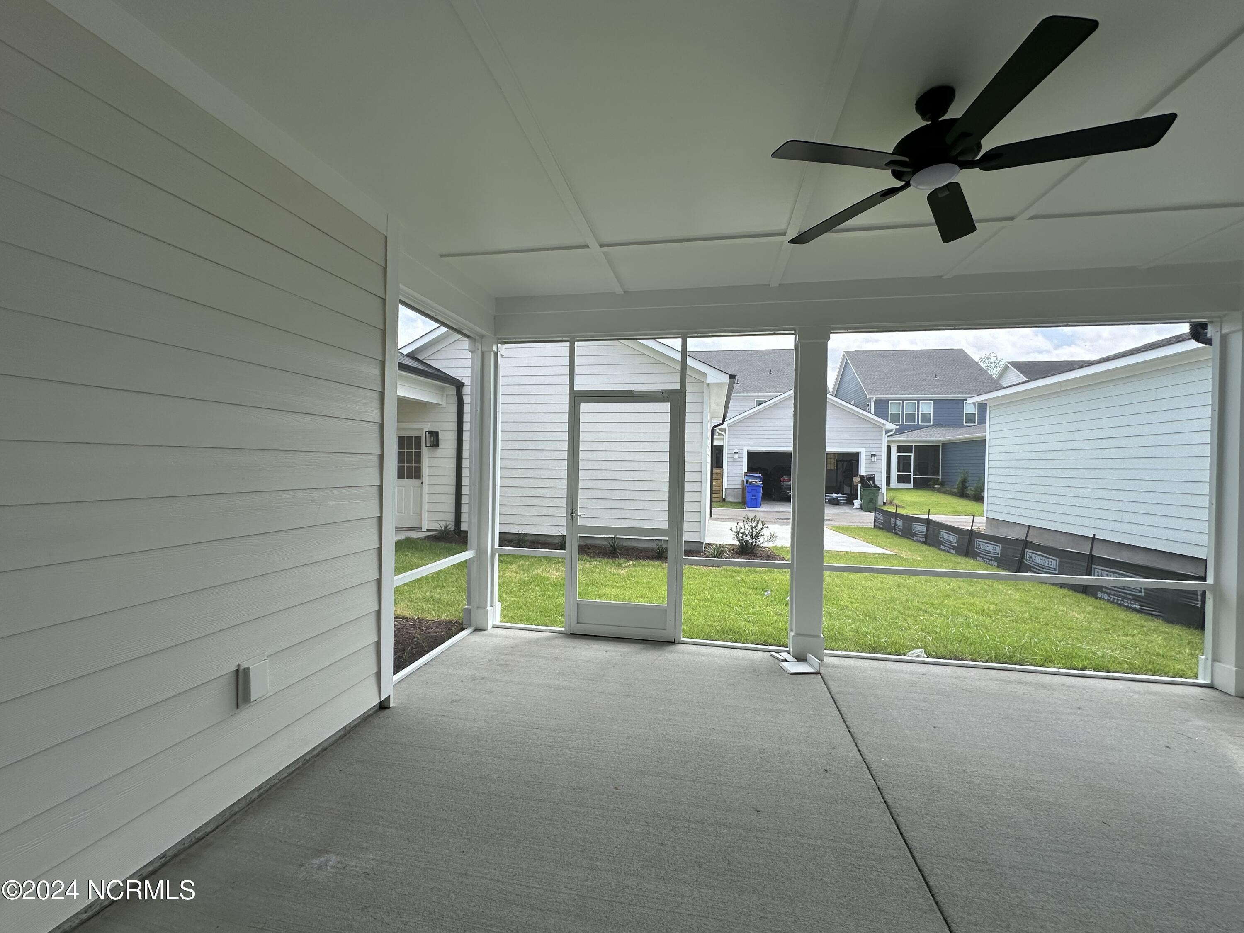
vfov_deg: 85.7
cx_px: 622
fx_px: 503
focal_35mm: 14
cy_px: 466
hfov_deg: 102.1
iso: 40
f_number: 2.2
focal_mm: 2.22
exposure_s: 1/523
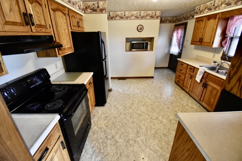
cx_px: 121
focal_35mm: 15
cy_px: 80
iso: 2200
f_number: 4.5
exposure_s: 1/60
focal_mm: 10
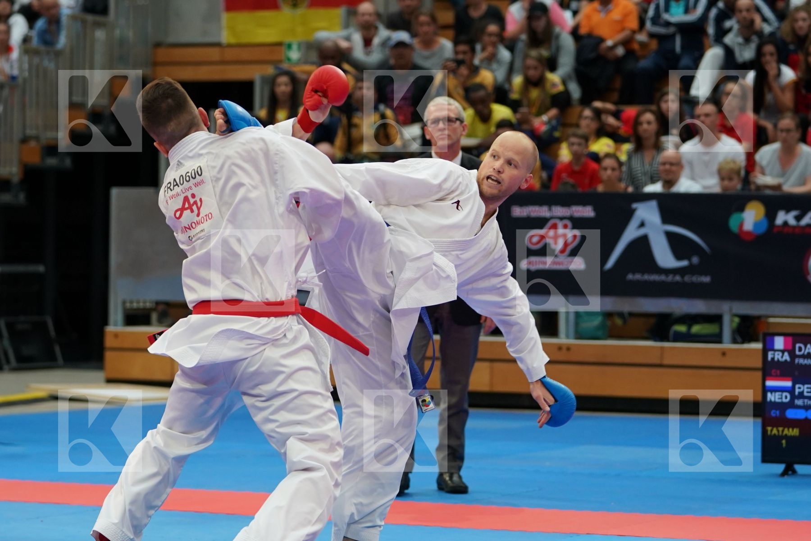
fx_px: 2996
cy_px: 270
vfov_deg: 10.3
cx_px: 406
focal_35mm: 133
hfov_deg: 15.4
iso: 1600
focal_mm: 89
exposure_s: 1/1000
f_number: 2.8
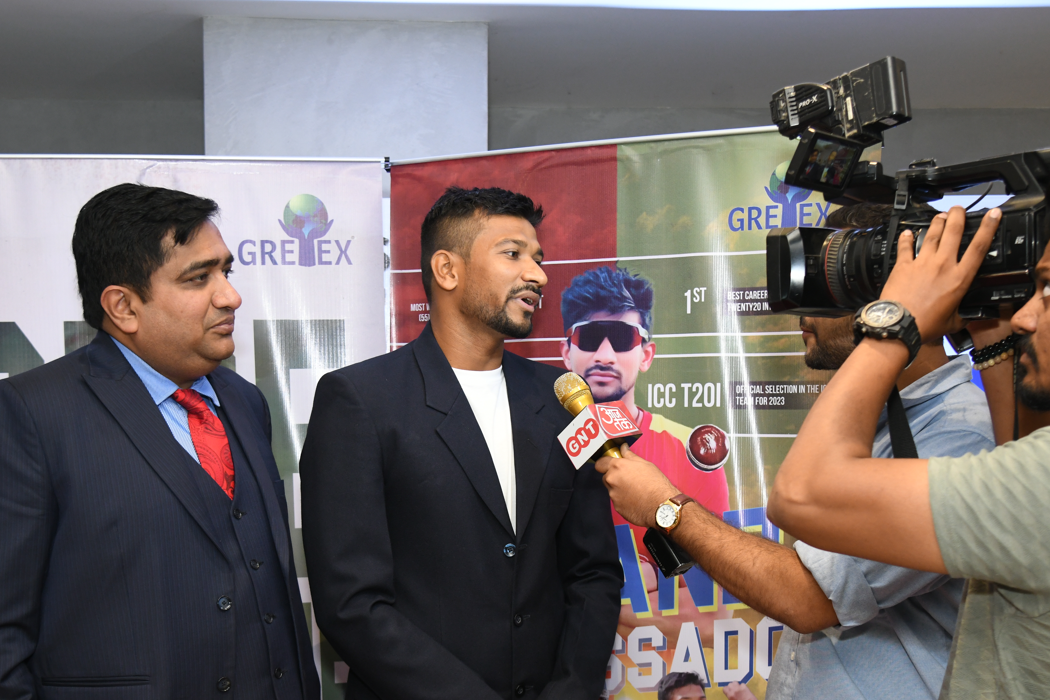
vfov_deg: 26.2
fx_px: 1487
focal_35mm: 51
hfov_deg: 38.8
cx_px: 476
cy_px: 509
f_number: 4.5
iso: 1250
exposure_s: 1/160
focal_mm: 35
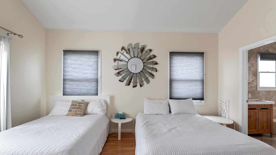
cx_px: 137
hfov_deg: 99.4
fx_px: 117
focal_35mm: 16
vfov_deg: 67.0
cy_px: 80
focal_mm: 15
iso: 320
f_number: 7.1
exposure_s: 1/1.67
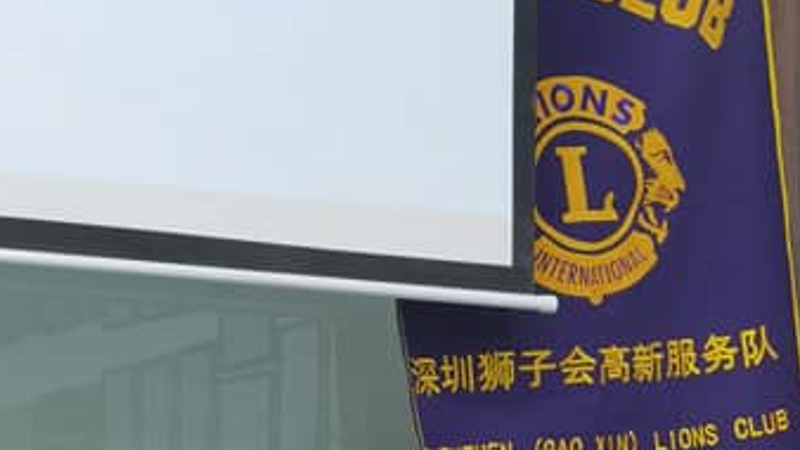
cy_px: 494
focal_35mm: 139
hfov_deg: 15.5
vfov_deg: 8.7
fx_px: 2948
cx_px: 443
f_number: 1.9
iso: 200
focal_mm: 6.71
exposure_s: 1/60
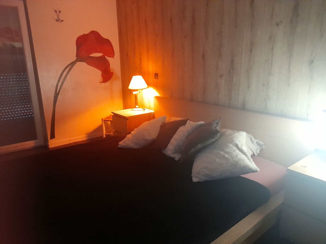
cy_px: 122
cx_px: 163
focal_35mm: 25
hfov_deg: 69.4
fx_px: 235
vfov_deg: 54.9
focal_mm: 4.6
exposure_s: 1/10
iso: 640
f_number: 2
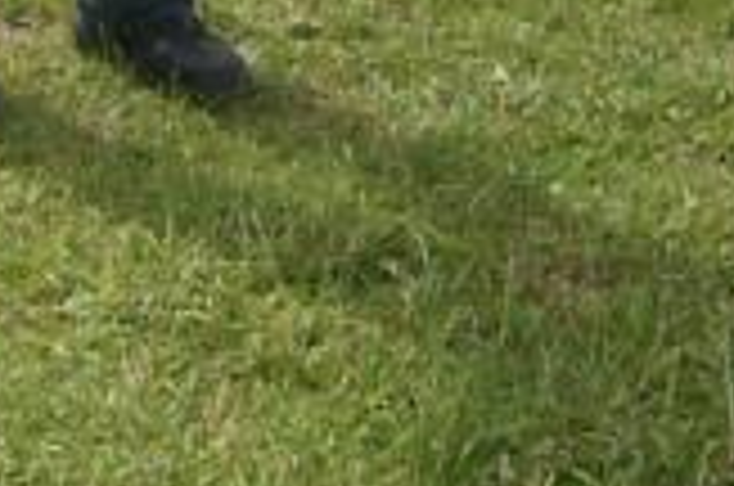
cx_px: -140
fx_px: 3642
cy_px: -788
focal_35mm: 179
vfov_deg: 7.1
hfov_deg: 11.3
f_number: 8
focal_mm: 5.8
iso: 50
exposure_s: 1/100
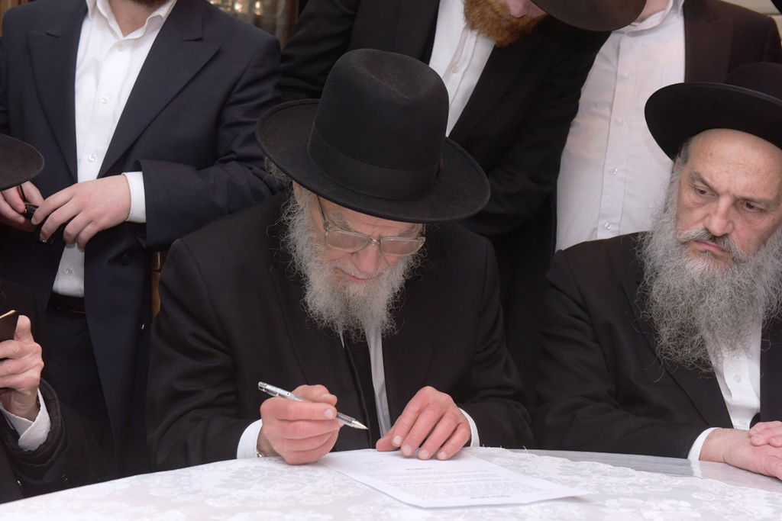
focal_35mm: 60
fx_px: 1303
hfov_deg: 33.4
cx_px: 391
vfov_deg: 22.6
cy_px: 260
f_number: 7.1
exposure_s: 1/125
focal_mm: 60
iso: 2000
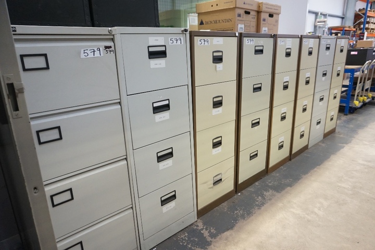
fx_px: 250
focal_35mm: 24
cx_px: 188
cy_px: 125
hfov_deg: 73.7
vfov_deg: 53.1
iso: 1600
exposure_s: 1/160
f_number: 4
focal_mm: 16
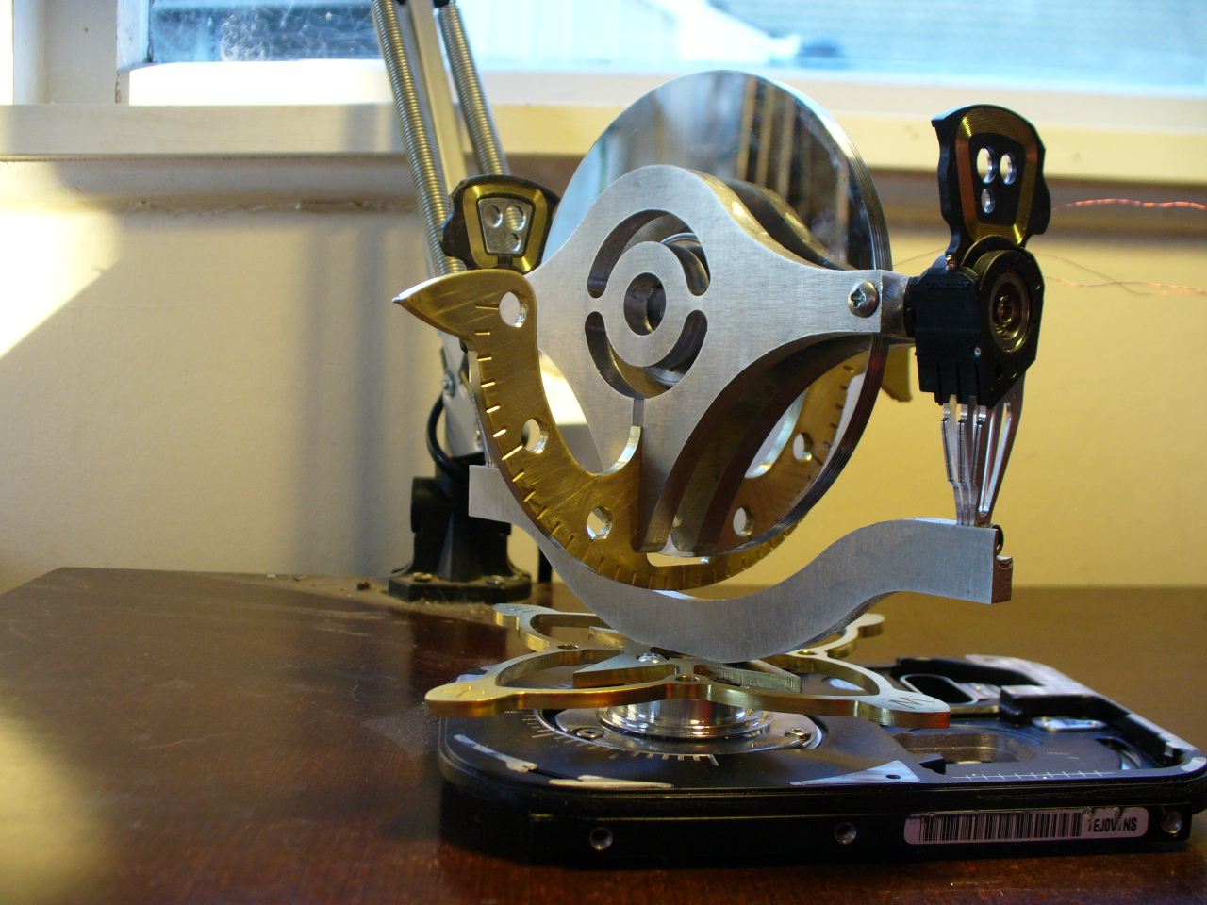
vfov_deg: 38.7
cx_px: 604
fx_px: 1290
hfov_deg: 50.1
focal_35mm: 37
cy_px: 452
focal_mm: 6.1
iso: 100
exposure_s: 1/30
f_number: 2.8
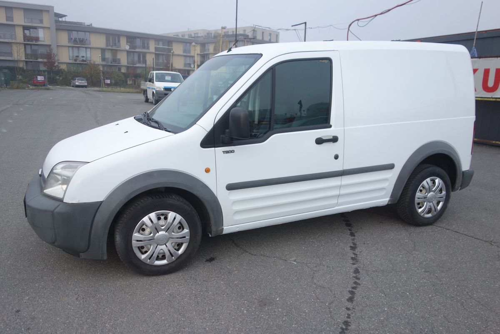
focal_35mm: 28
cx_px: 250
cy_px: 167
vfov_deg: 46.4
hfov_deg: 65.5
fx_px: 389
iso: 125
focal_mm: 10.4
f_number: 2.2
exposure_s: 1/100
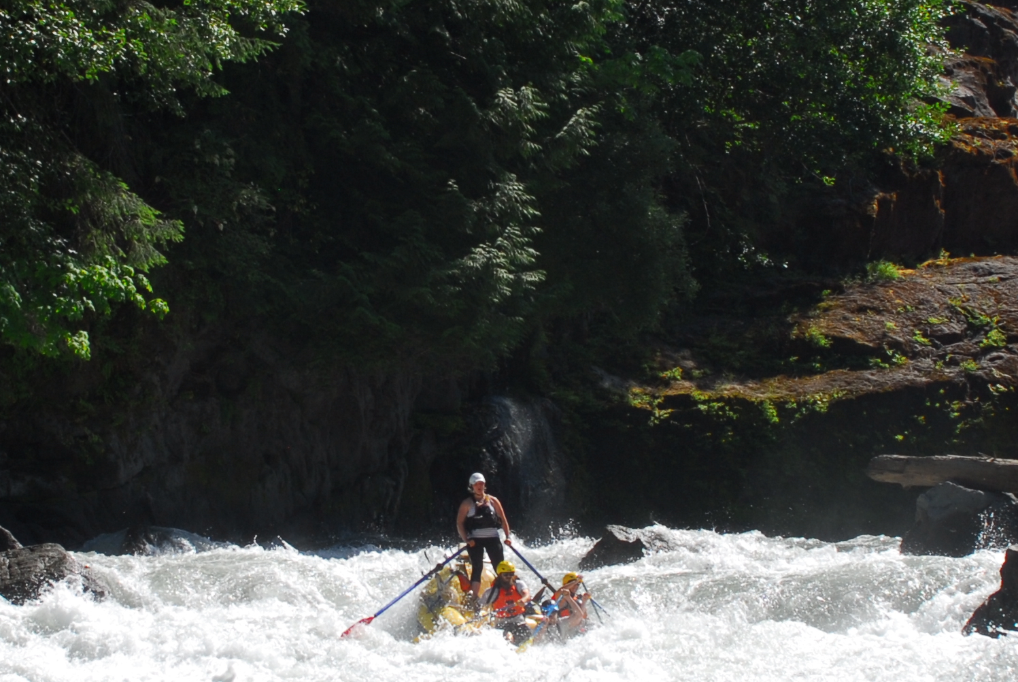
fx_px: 3406
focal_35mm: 120
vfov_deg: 11.4
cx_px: 496
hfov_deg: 17.0
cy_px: 326
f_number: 6.3
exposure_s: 1/320
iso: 125
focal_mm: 31
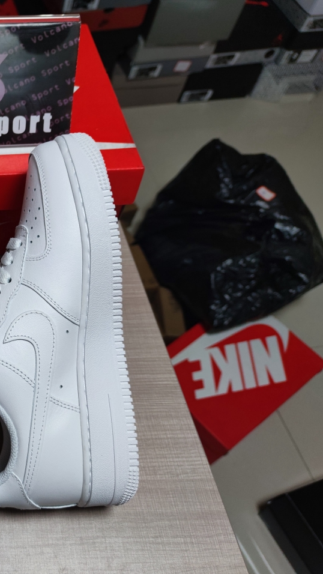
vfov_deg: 56.6
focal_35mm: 35
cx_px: -55
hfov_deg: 29.5
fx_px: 533
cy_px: 288
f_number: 1.69
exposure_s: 1/100
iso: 230
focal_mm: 6.72
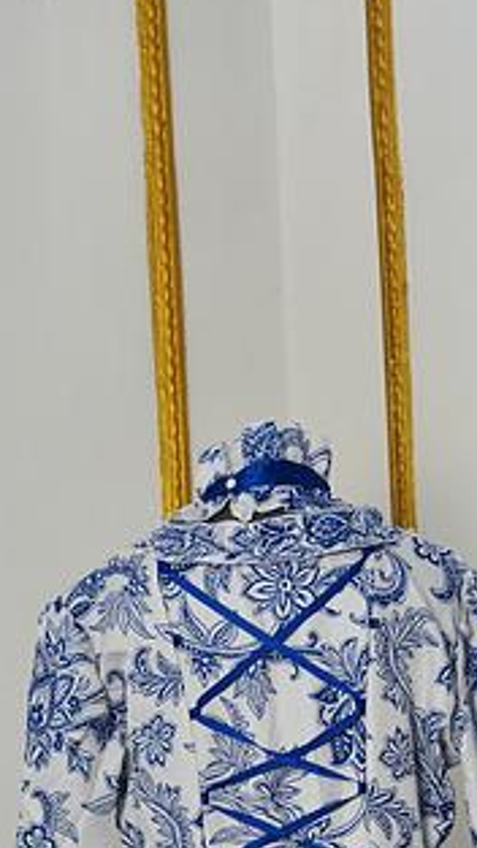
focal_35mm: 99
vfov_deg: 20.3
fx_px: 2227
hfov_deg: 12.2
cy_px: 1002
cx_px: 305
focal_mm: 37
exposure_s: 1/160
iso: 1250
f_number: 5
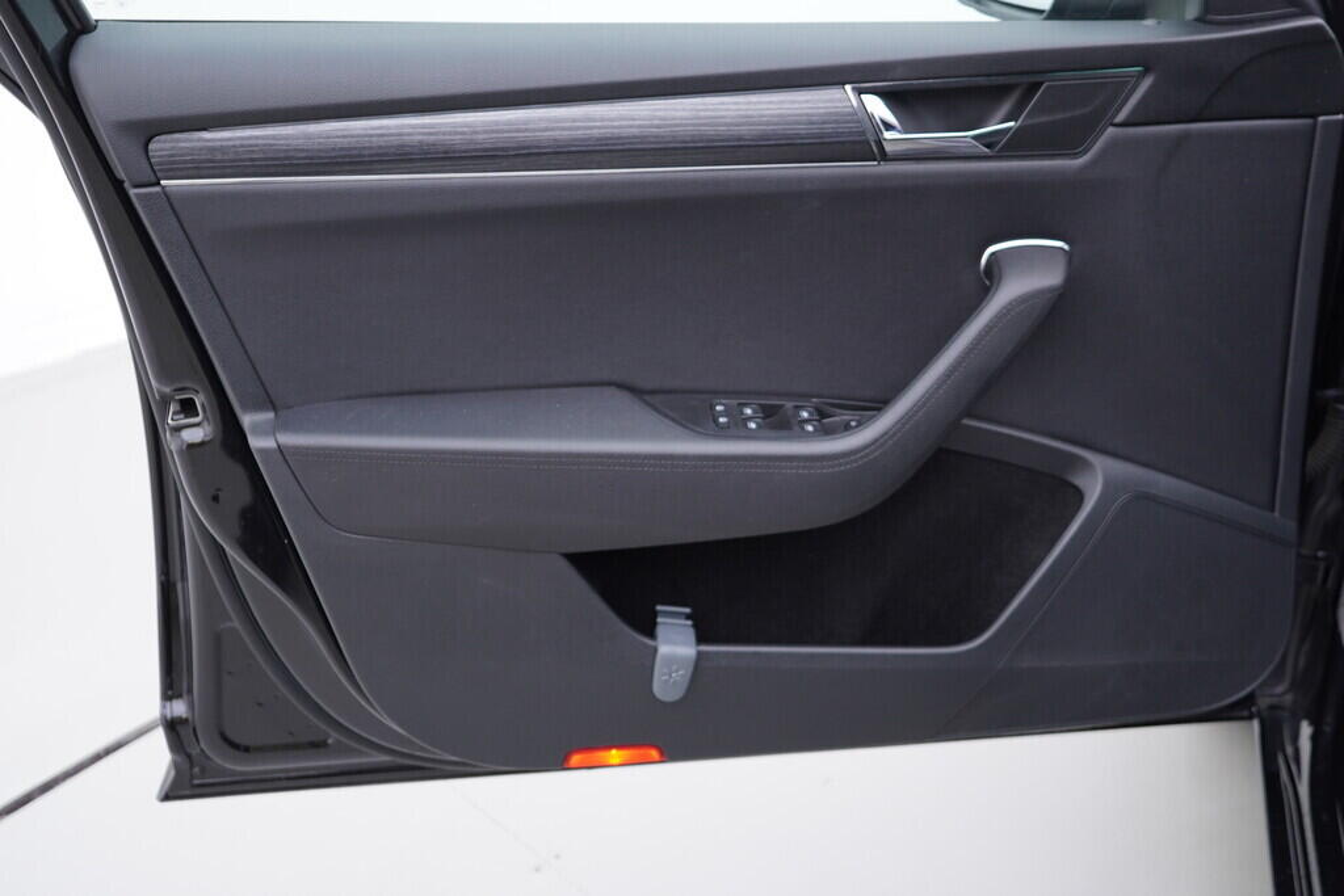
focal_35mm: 36
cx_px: 672
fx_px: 1344
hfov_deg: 53.1
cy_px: 448
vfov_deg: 36.9
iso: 125
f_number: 2.8
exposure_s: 1/40
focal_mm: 24
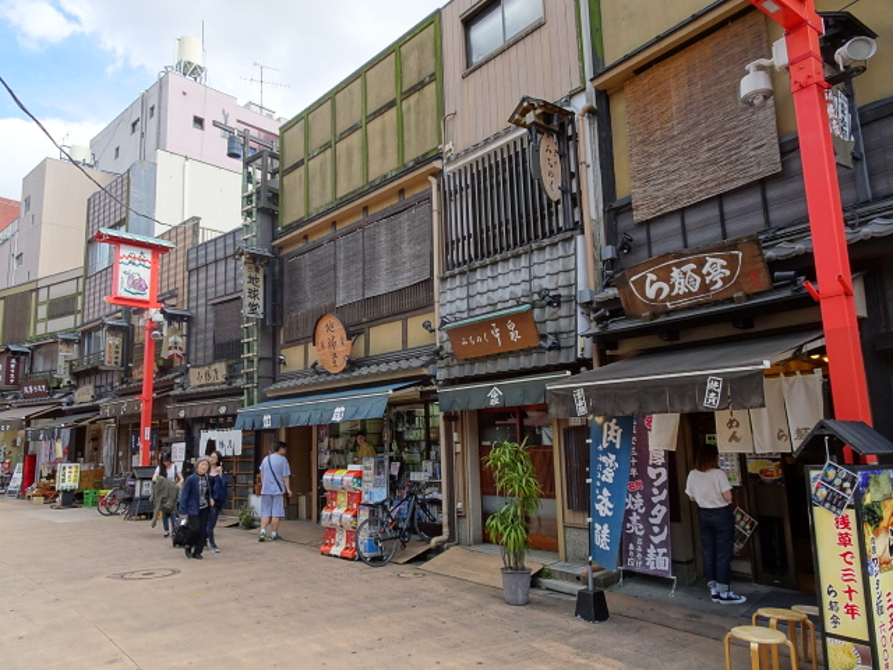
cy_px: 335
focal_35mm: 24
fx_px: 619
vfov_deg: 56.8
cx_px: 446
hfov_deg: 71.6
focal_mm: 4.1
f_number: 3.5
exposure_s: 1/160
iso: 80
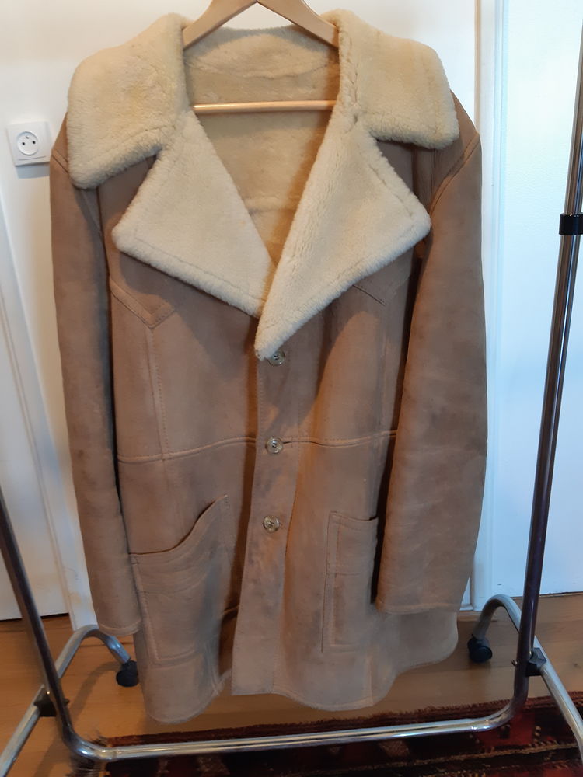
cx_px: 292
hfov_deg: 53.1
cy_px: 388
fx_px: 584
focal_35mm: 26
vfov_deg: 67.3
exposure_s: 1/50
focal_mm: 3.93
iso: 160
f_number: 1.7
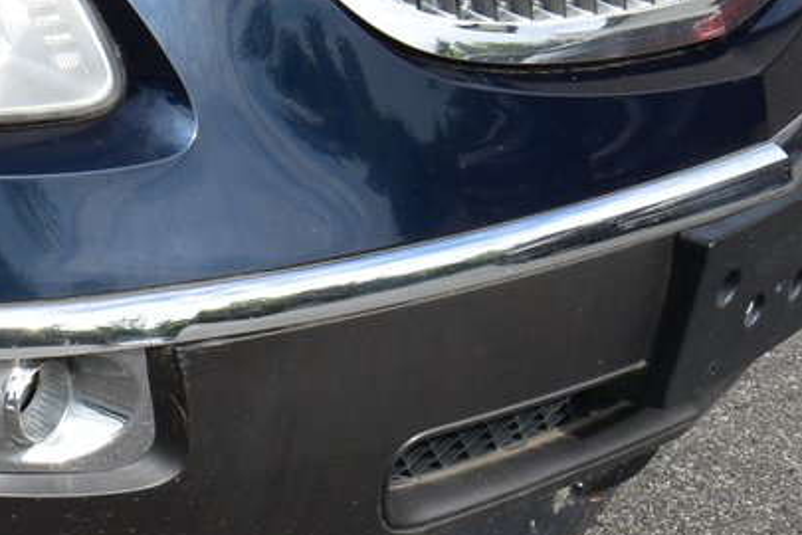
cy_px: -181
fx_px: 2807
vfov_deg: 10.6
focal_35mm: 126
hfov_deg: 14.3
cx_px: -647
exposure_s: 1/400
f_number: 11
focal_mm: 20
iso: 400
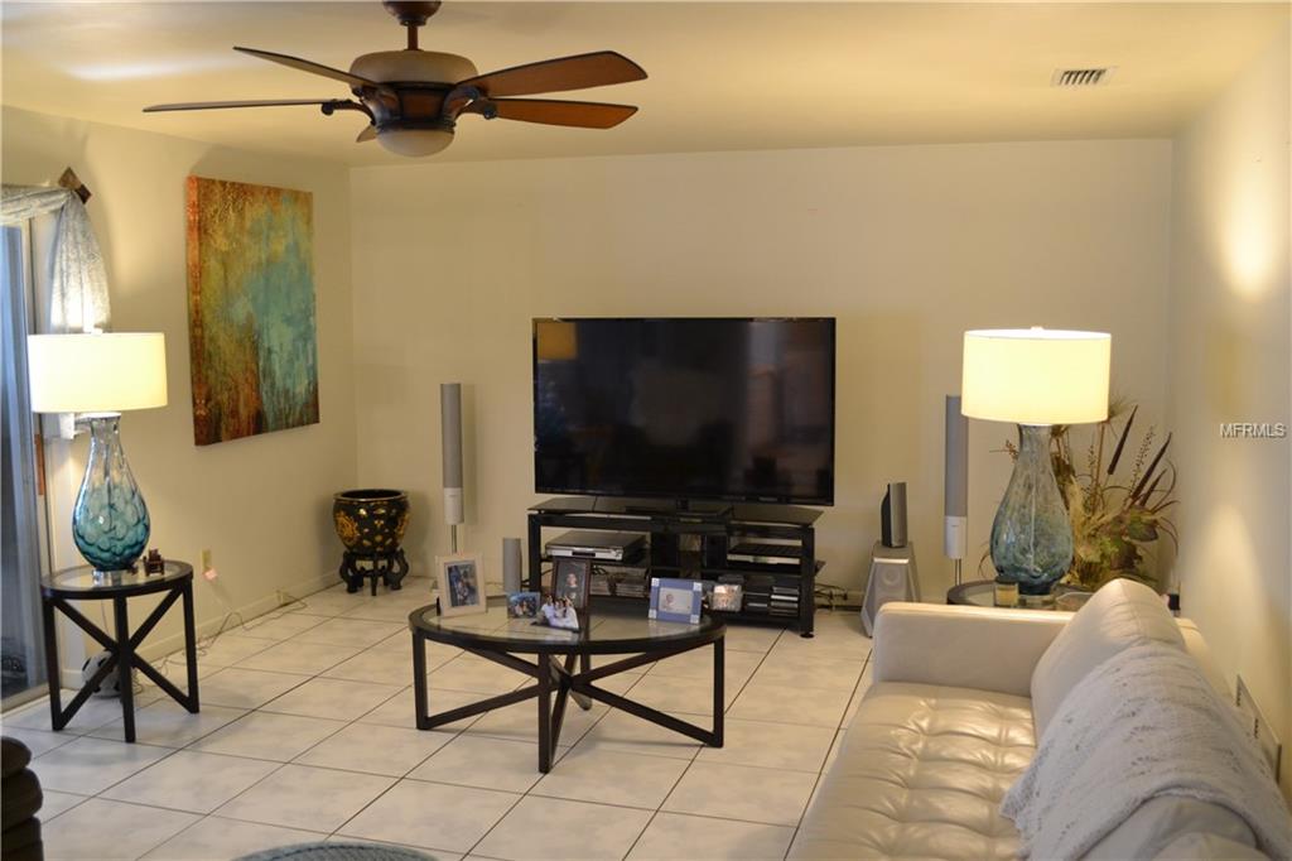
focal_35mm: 33
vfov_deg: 39.9
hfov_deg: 57.2
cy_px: 430
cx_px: 646
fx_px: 1184
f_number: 3.8
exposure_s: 1/15
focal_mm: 22
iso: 1000
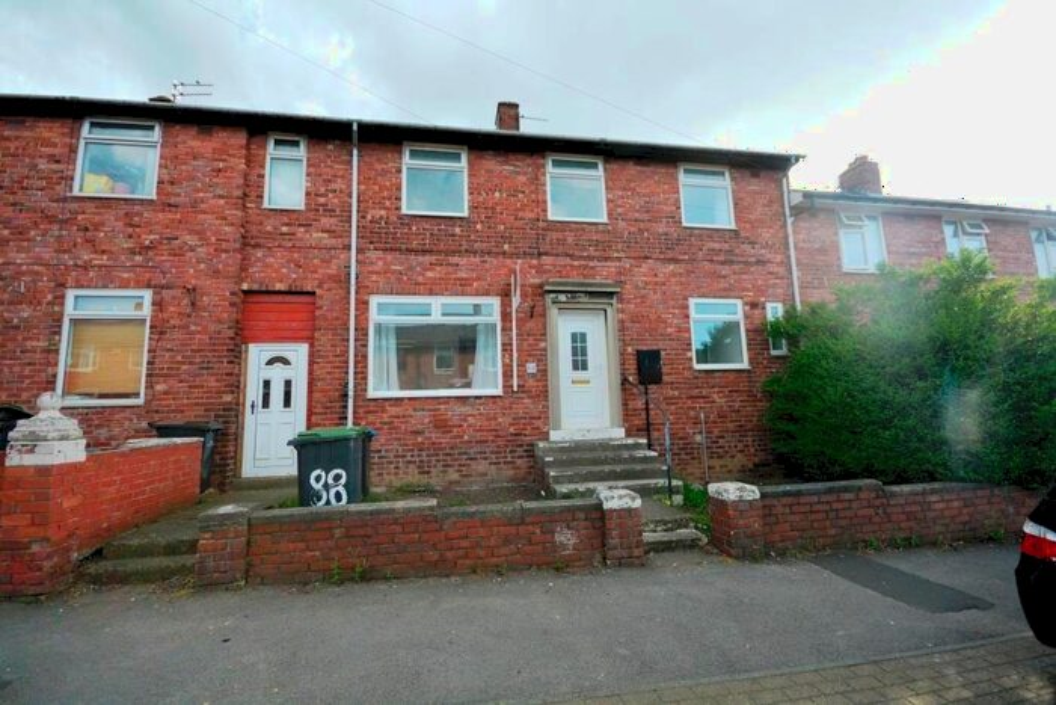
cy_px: 352
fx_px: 440
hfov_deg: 100.4
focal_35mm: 15
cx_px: 528
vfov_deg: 77.4
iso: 200
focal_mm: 10
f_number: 7.1
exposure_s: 1/200
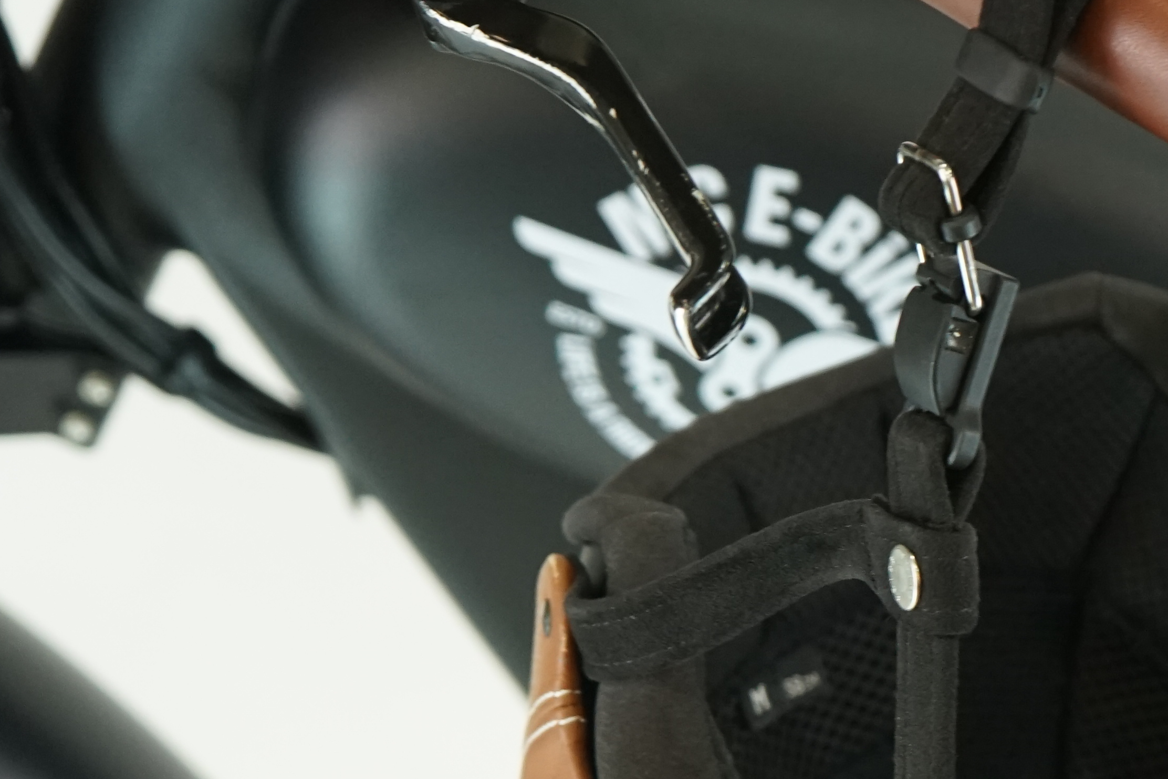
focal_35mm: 143
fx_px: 4640
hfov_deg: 14.1
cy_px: 923
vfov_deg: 9.5
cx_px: 1179
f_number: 5
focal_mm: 53
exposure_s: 1/200
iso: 1600
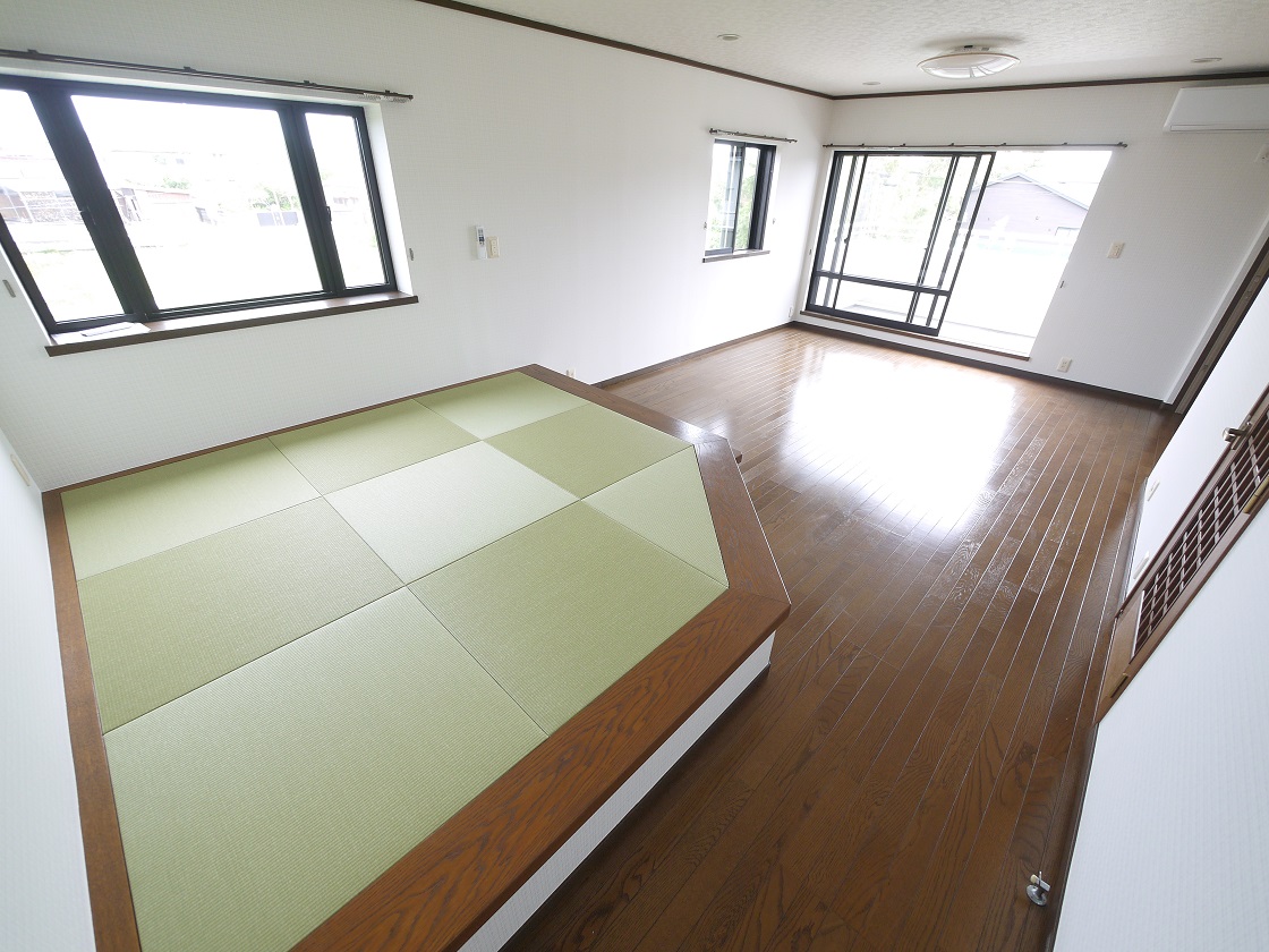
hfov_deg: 102.1
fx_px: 513
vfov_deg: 85.7
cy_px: 476
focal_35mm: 14
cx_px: 634
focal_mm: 7
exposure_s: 1/60
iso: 250
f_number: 4
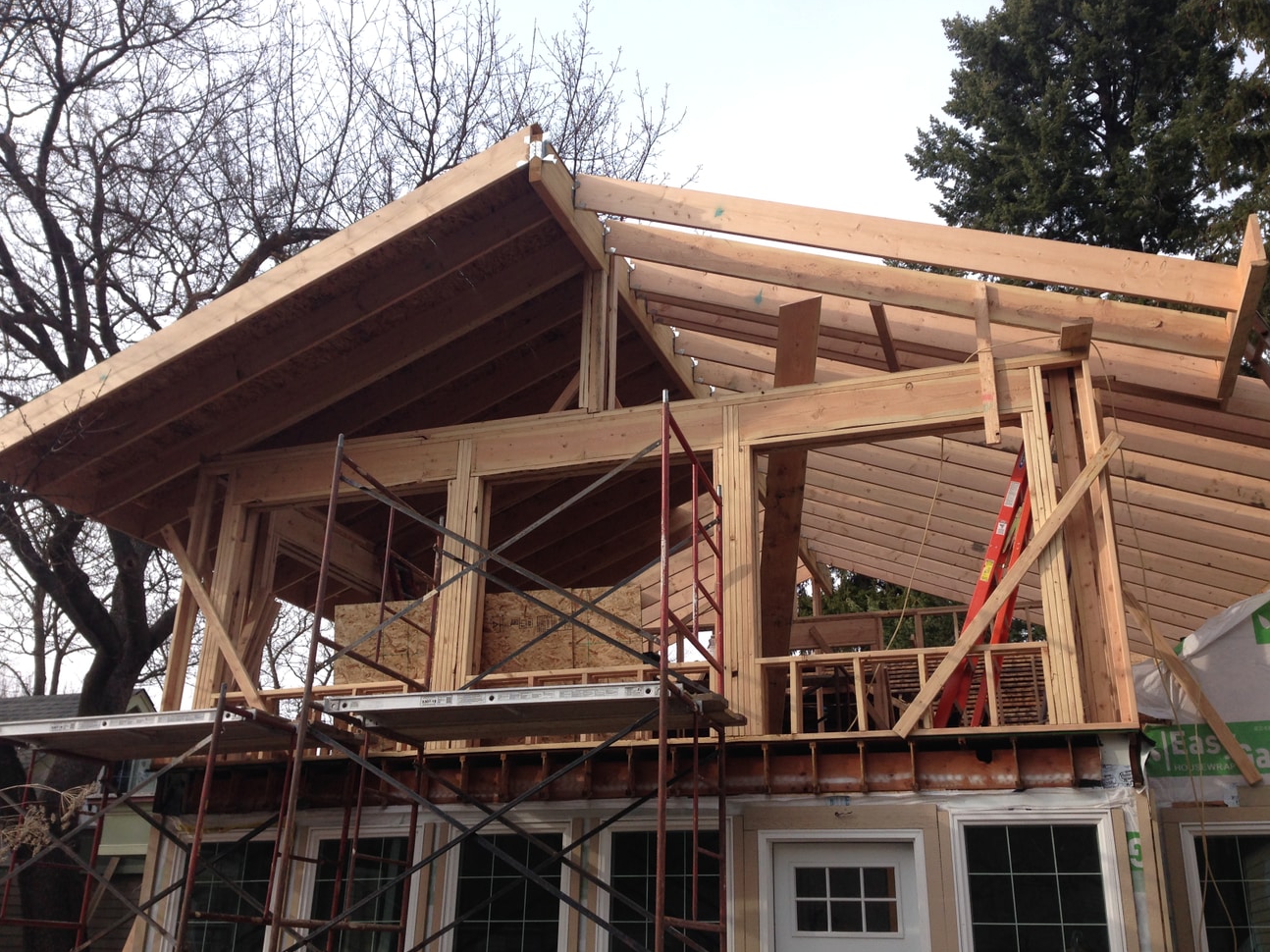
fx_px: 1247
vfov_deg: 41.8
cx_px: 653
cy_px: 471
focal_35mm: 34
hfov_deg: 54.0
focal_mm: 4.12
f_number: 2.4
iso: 50
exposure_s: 1/645
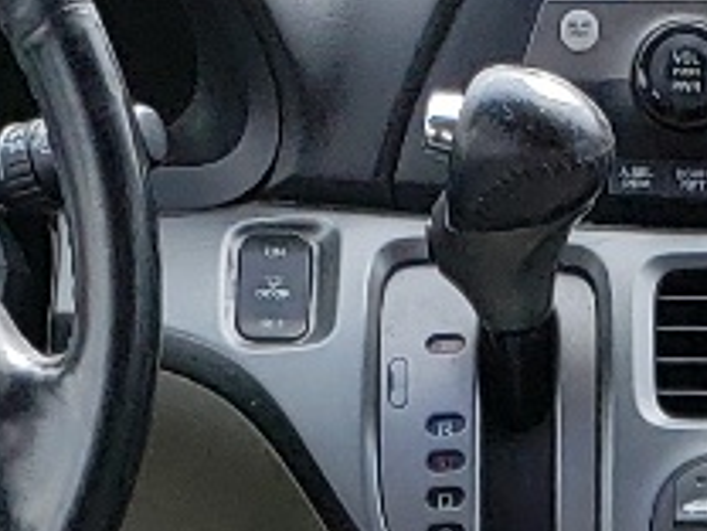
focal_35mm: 200
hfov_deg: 9.7
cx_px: 955
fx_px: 4085
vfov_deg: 6.7
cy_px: 1620
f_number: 1.5
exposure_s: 1/303
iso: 50
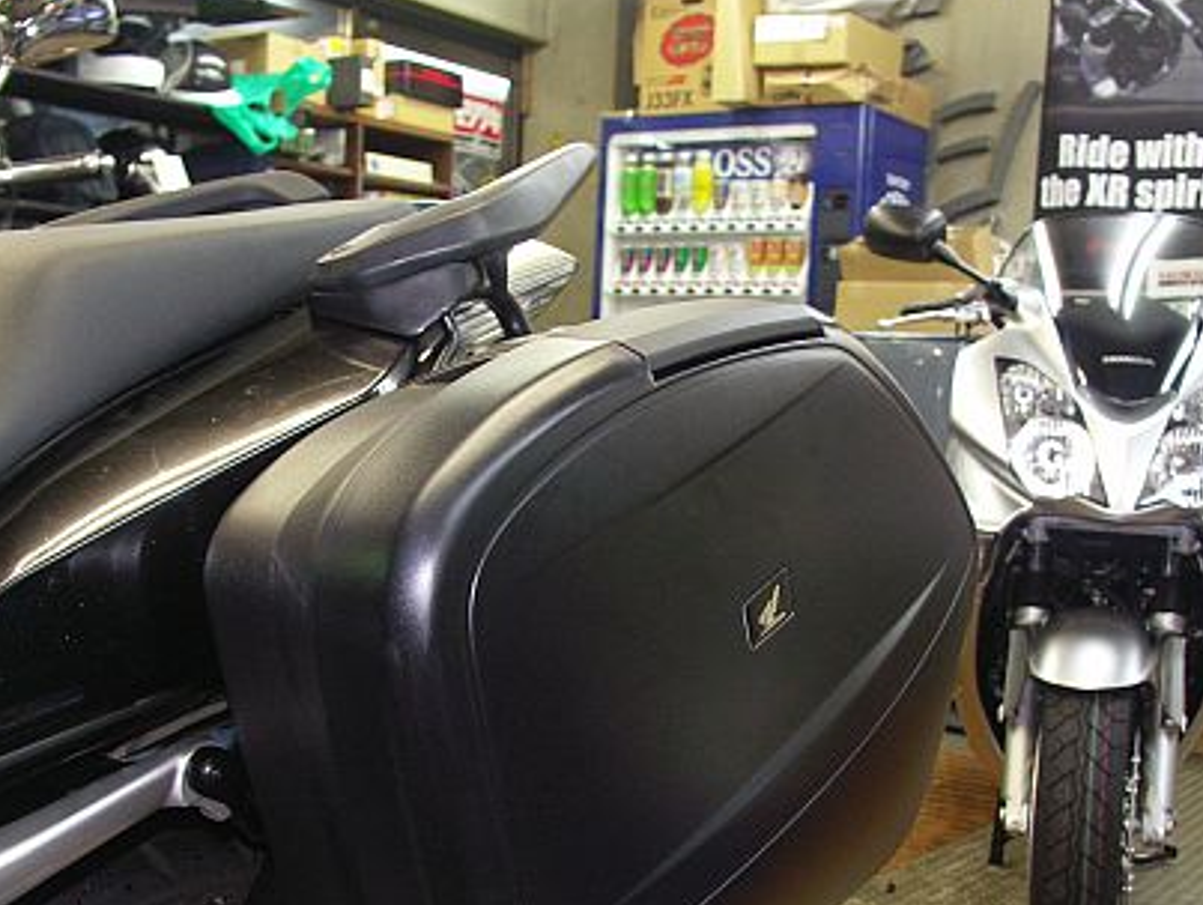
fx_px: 1600
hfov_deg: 41.2
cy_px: 630
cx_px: 561
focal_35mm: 46
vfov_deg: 31.2
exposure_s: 1/20
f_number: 2.8
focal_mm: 7.7
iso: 200
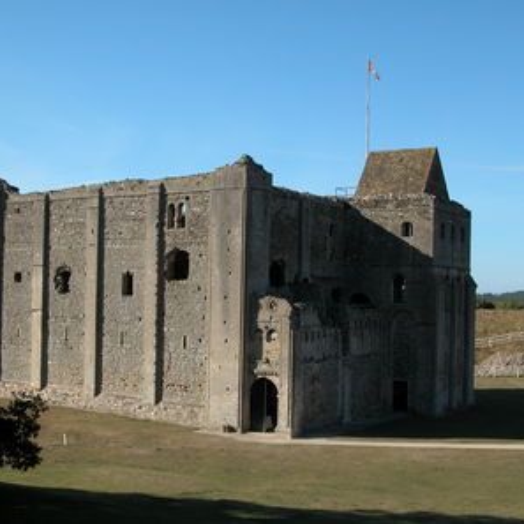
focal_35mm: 50
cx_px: 210
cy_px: 261
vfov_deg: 34.0
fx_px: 856
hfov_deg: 33.9
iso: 100
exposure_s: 1/312
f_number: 6.5
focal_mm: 10.7
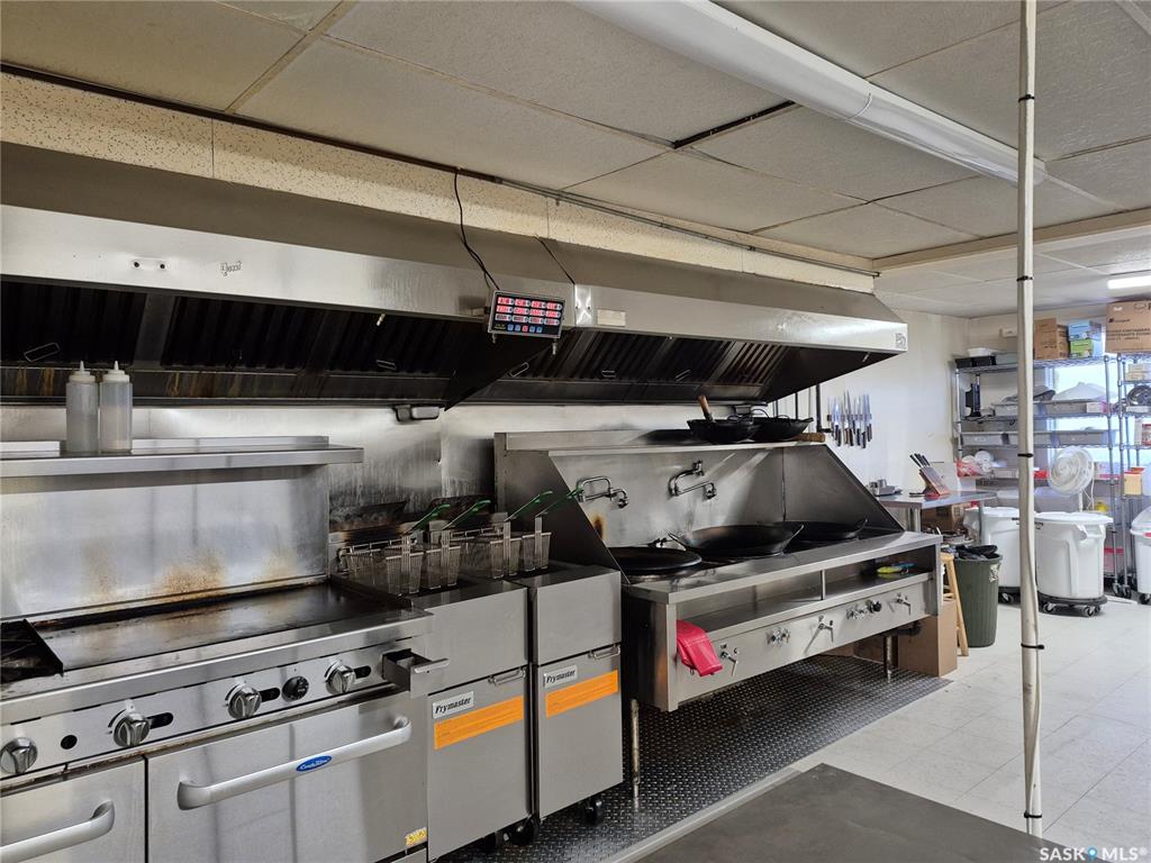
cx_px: 576
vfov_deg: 58.9
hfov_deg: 73.9
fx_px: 765
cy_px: 432
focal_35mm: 23
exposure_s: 1/120
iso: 640
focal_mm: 5.4
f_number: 1.8
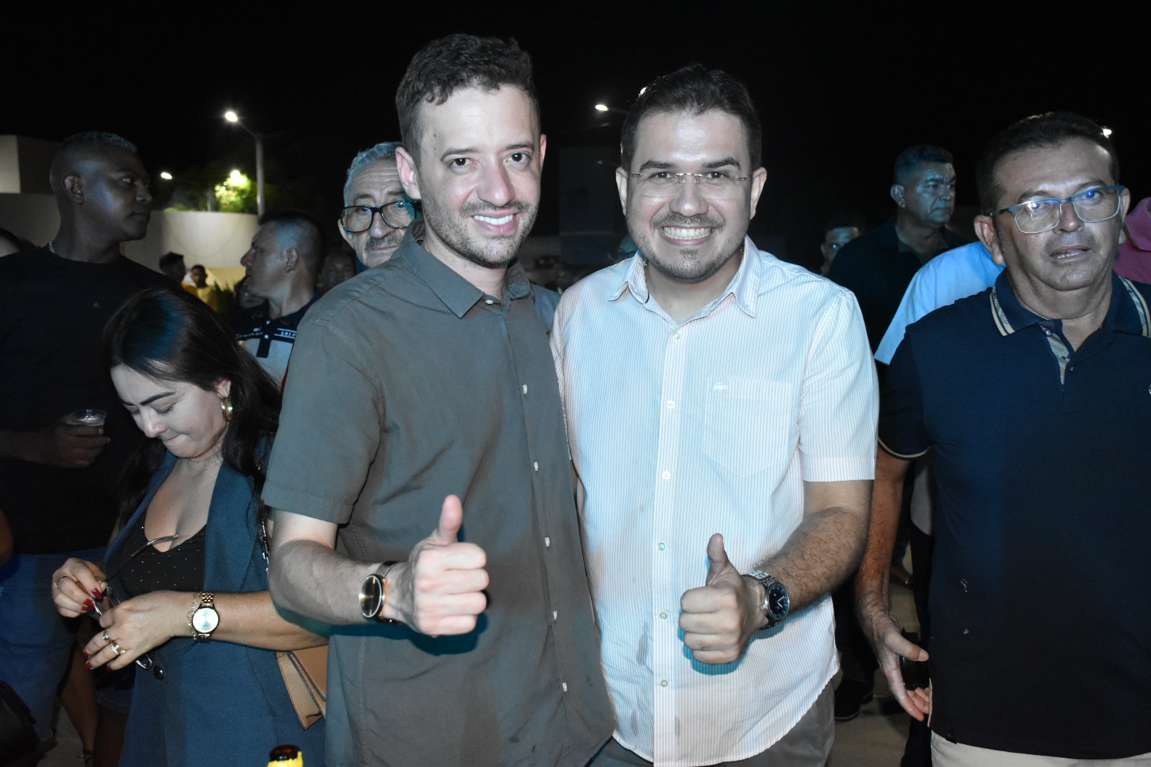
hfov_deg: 53.1
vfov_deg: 36.9
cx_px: 576
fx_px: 1151
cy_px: 384
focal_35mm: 36
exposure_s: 1/160
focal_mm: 24
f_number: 5
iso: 3200
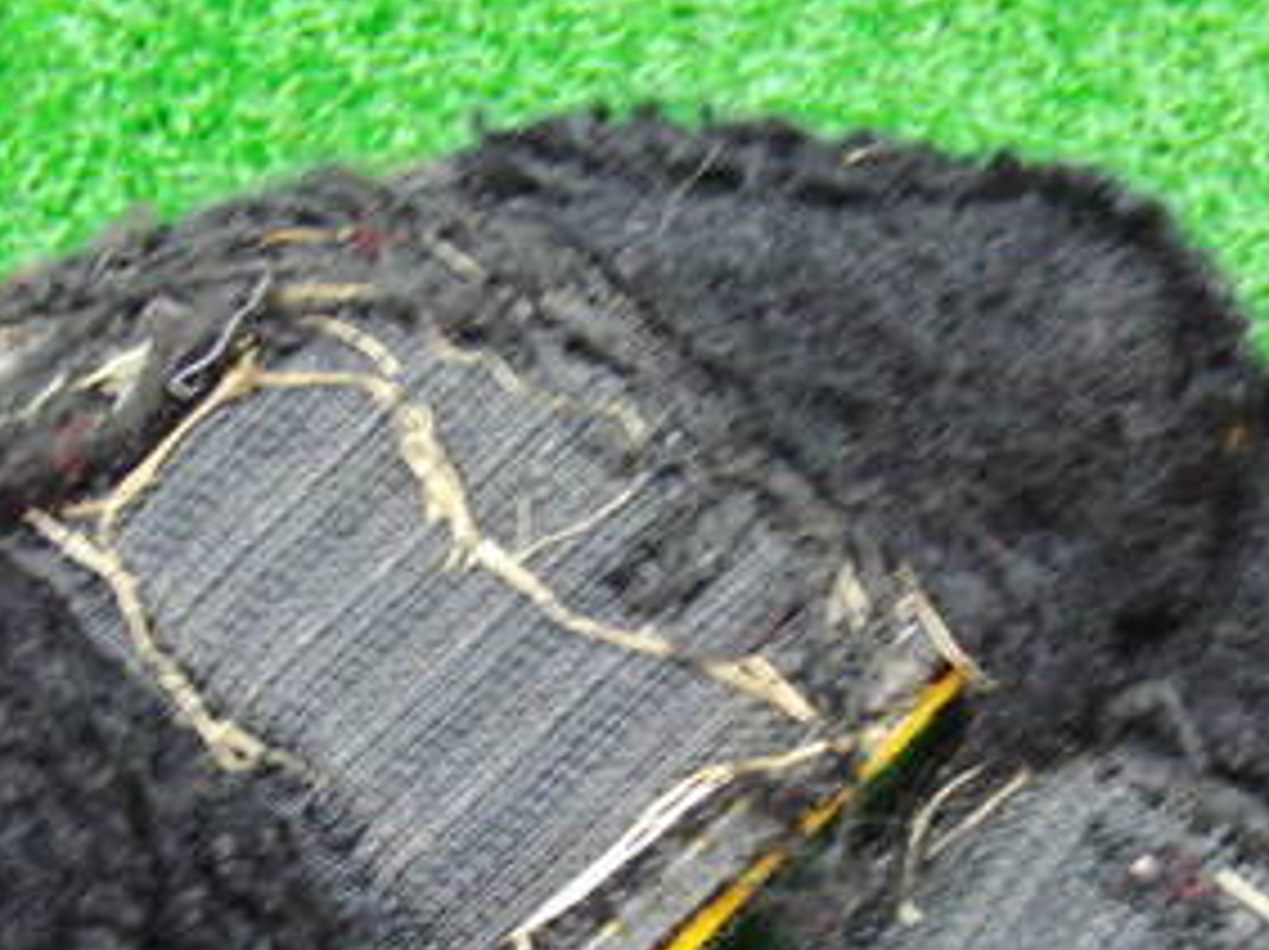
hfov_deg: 23.3
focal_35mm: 84
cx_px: 770
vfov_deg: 17.2
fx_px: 3077
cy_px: 932
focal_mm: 6.42
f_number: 3.6
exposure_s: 1/10
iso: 400
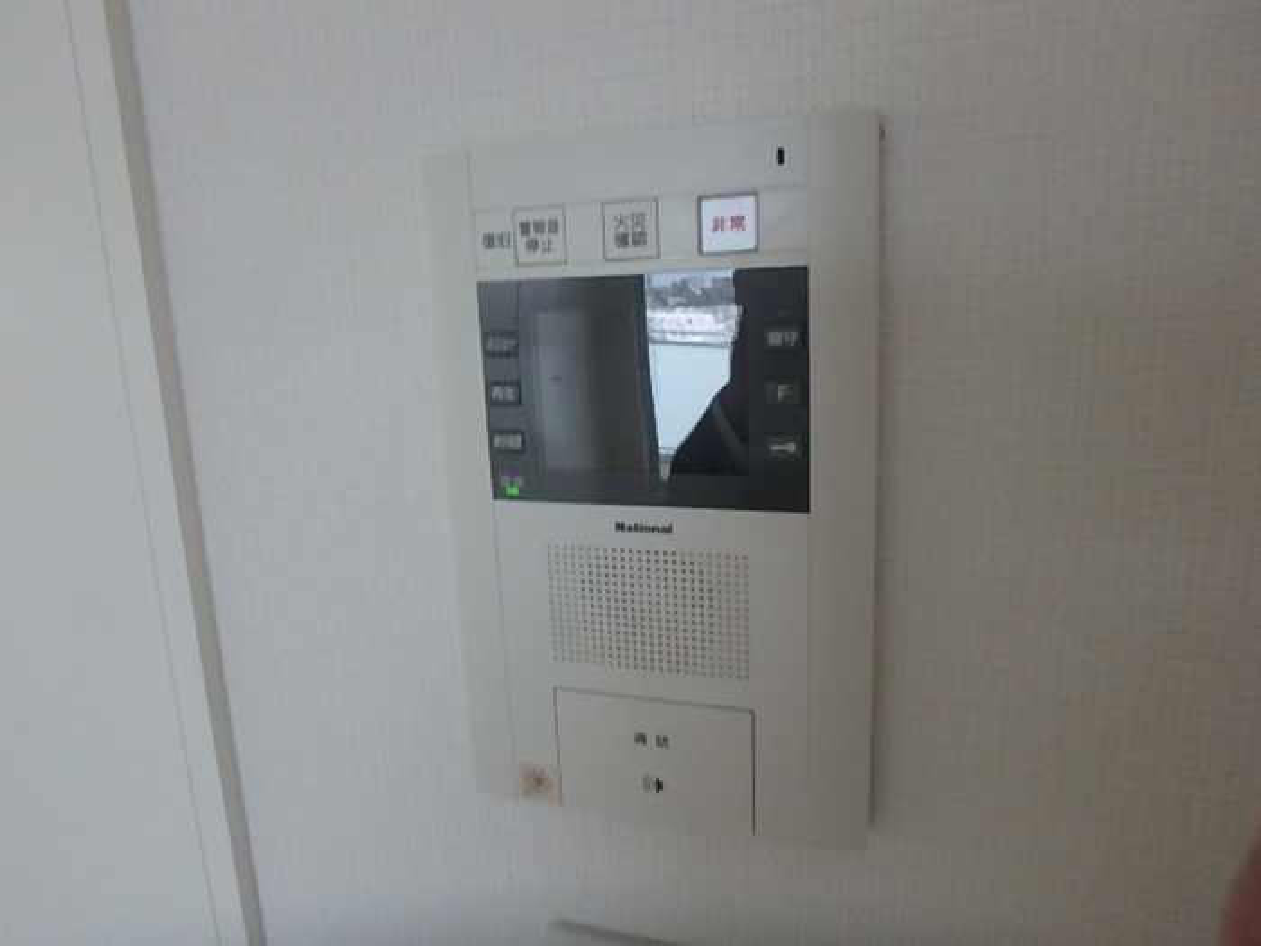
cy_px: 473
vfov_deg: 63.4
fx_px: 765
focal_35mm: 21
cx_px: 630
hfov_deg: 79.0
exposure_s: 1/80
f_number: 3.5
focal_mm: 3.7
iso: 800
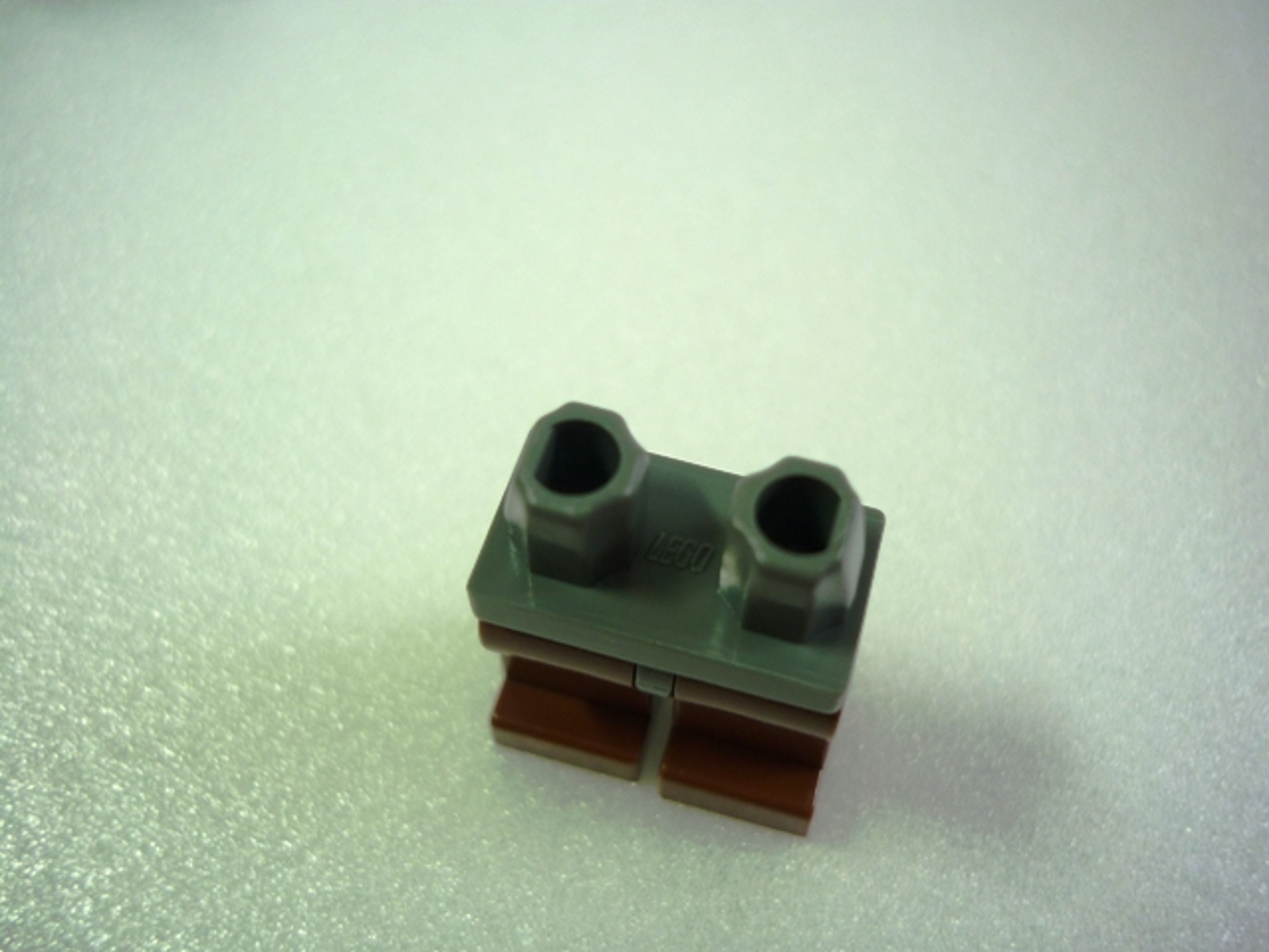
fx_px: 1210
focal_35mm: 33
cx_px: 634
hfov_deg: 55.4
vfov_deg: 42.9
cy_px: 476
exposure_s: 1/40
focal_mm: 5.5
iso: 80
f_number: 2.8
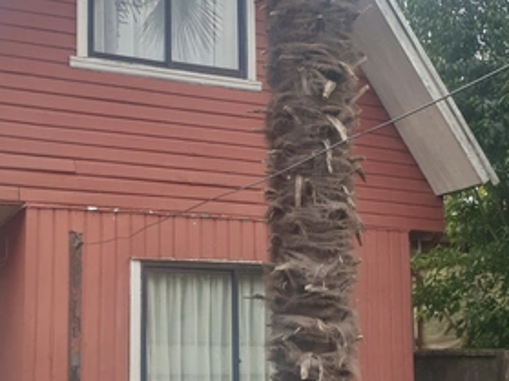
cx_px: 173
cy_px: 257
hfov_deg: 45.2
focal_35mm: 41
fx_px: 603
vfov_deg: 34.7
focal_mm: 4.3
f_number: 2.4
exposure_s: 1/344
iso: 50
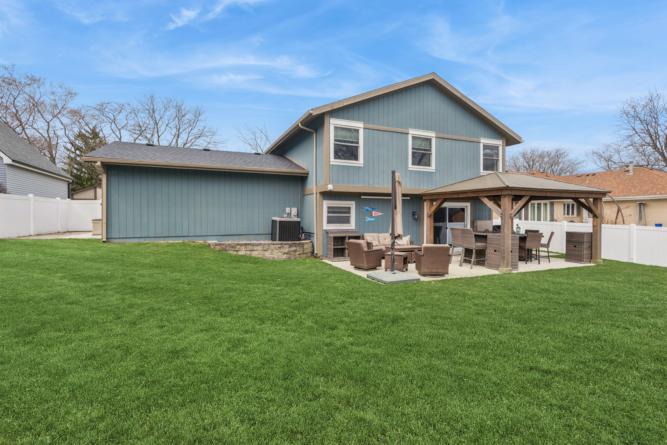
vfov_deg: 70.5
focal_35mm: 17
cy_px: 222
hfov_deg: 93.3
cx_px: 334
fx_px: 315
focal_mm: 17
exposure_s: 1/125
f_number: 11
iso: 400
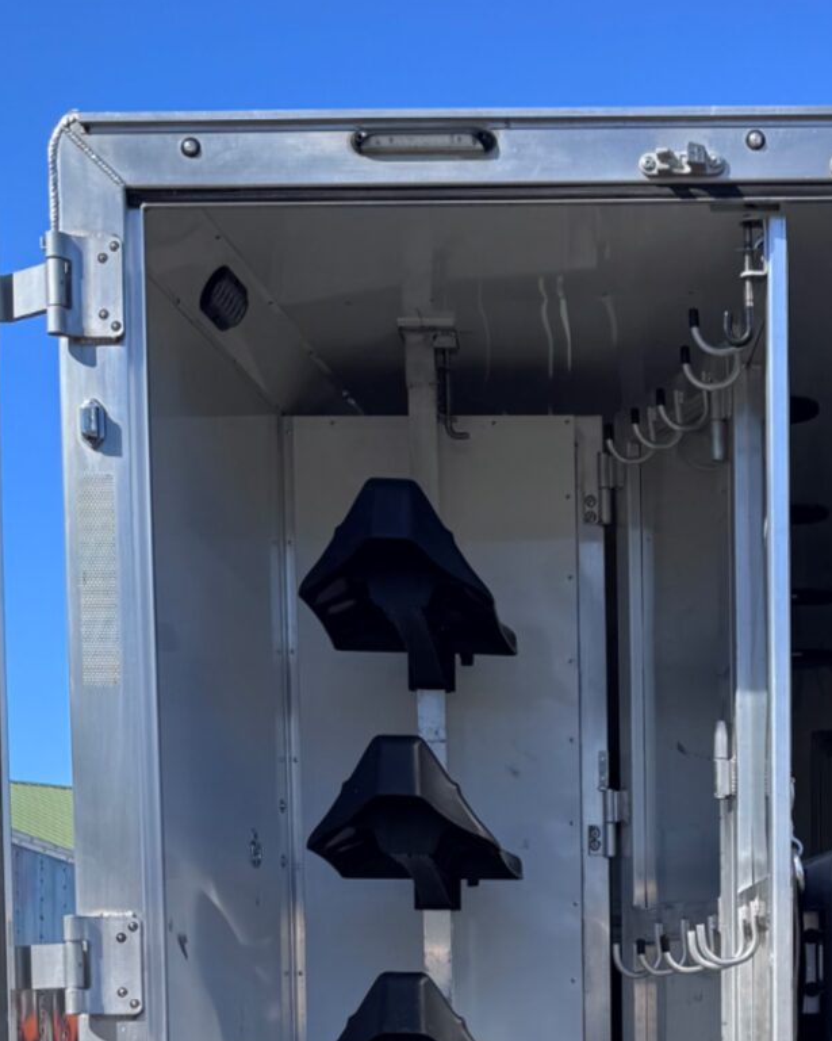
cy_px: 1140
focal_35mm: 78
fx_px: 2401
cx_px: 840
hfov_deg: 19.1
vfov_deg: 23.0
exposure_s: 1/1818
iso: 80
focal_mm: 6.76
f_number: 1.78
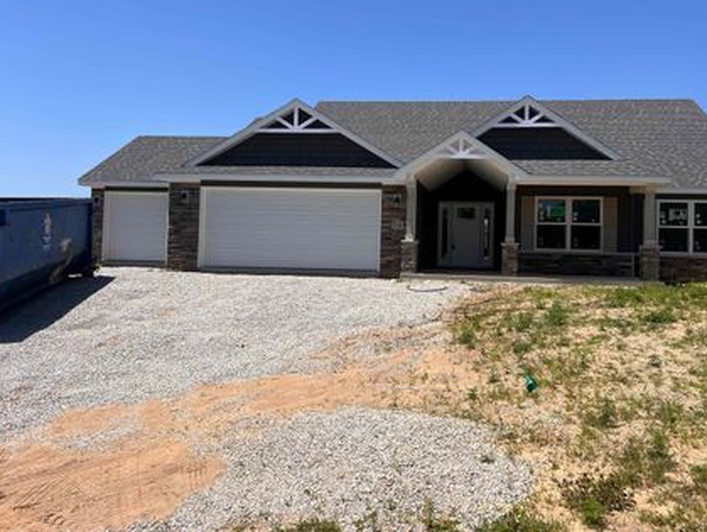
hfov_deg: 58.0
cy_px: 220
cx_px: 407
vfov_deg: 45.3
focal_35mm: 31
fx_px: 634
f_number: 1.5
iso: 50
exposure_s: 1/5587
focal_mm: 5.7
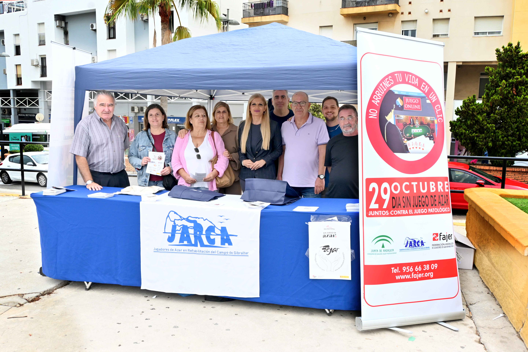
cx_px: 264
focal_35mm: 32
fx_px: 473
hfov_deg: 58.3
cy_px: 176
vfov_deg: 40.8
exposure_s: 1/160
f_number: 8
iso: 800
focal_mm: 21.5
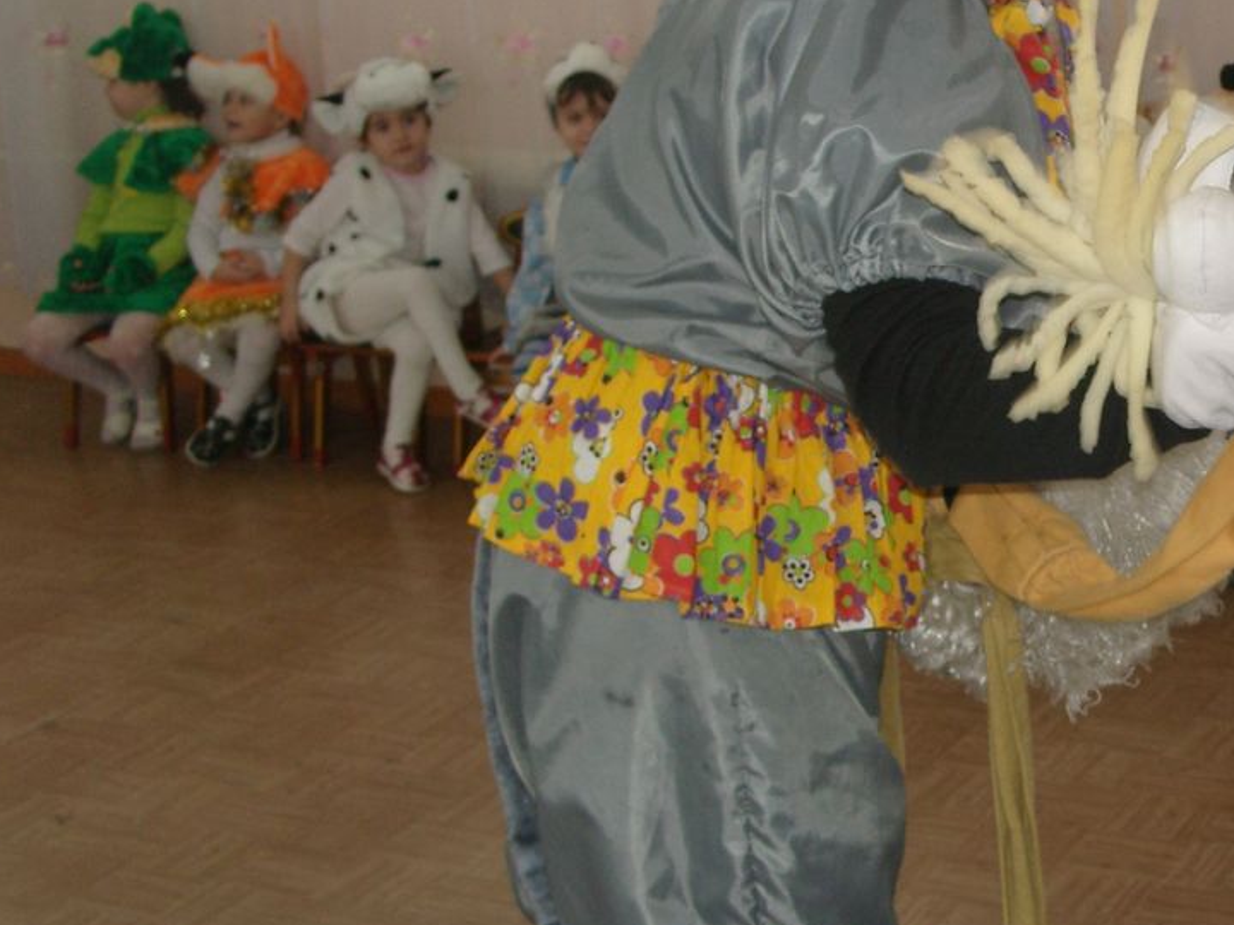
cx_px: 1141
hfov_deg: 24.5
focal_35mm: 77
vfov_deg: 19.1
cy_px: 353
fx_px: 2745
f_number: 2.8
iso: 80
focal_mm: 7.8
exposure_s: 1/40
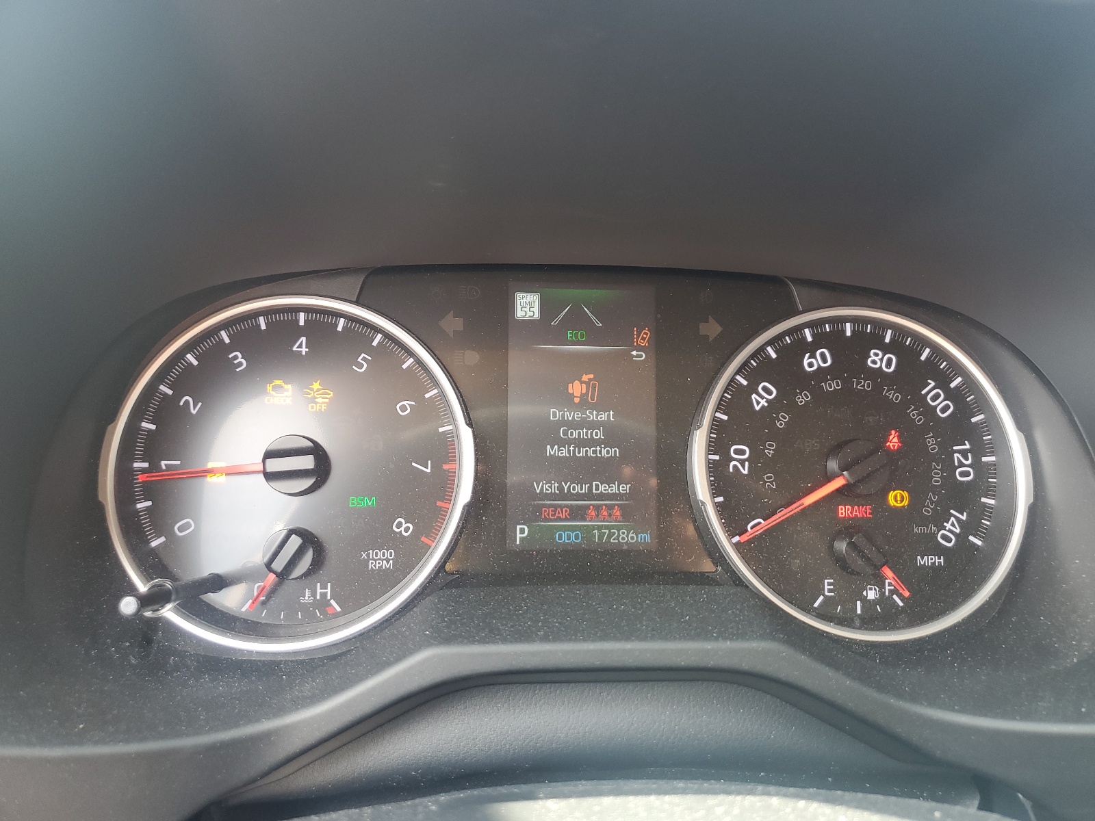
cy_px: 410
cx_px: 548
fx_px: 822
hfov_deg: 67.3
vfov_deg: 53.1
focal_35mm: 26
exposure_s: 1/60.2
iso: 57
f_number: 1.5
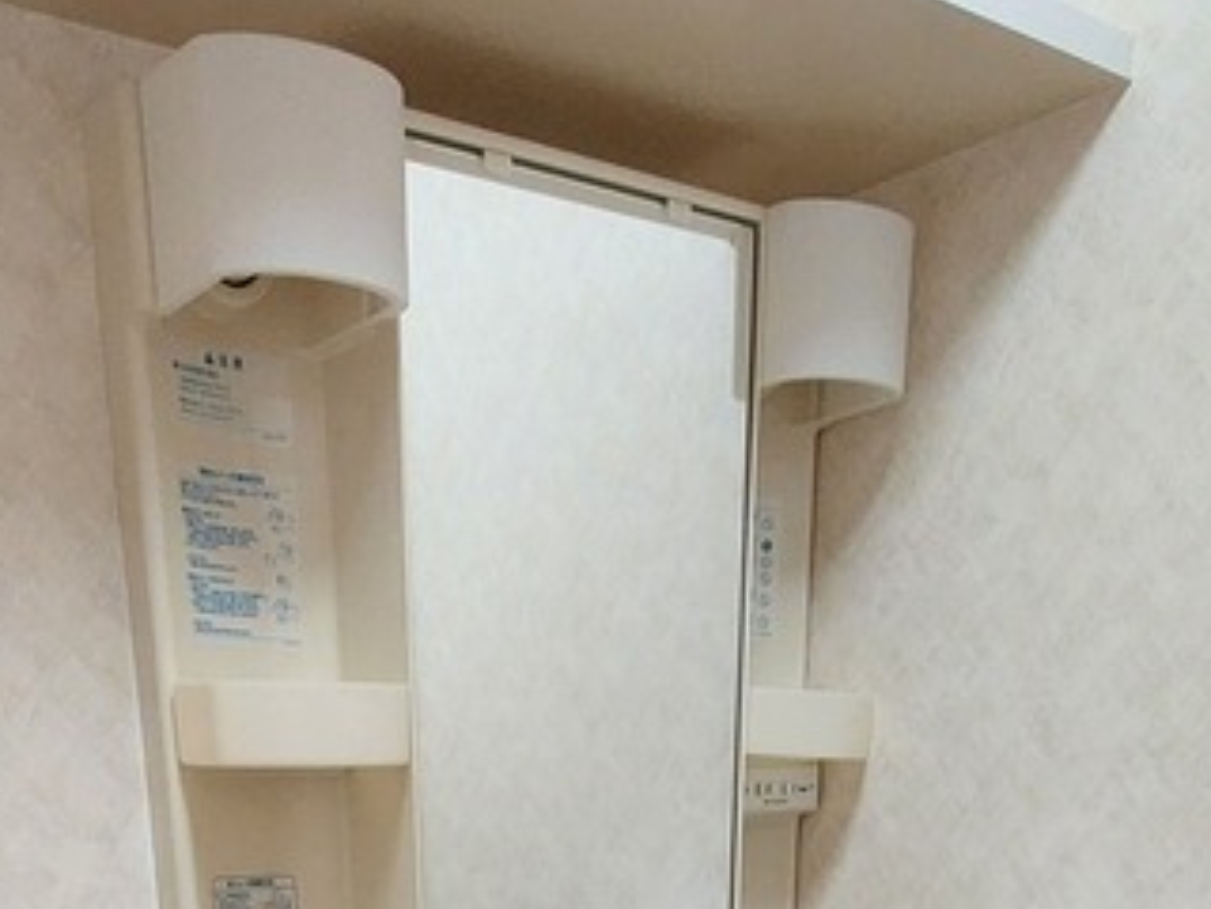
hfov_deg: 47.8
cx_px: 579
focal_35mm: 39
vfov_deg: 27.6
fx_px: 1364
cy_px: 1303
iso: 320
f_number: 2.2
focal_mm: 1.74
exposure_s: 1/30
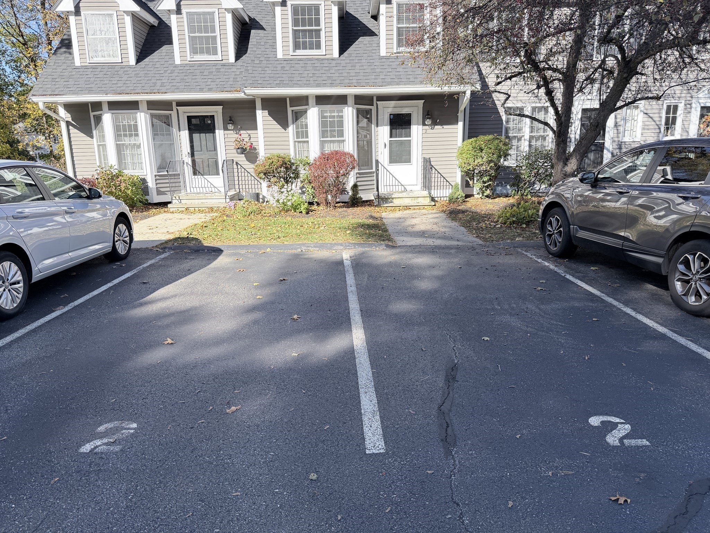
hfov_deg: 71.6
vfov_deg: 56.8
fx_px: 492
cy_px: 266
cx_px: 355
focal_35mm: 24
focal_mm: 6.76
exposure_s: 1/1901
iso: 100
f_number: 1.78
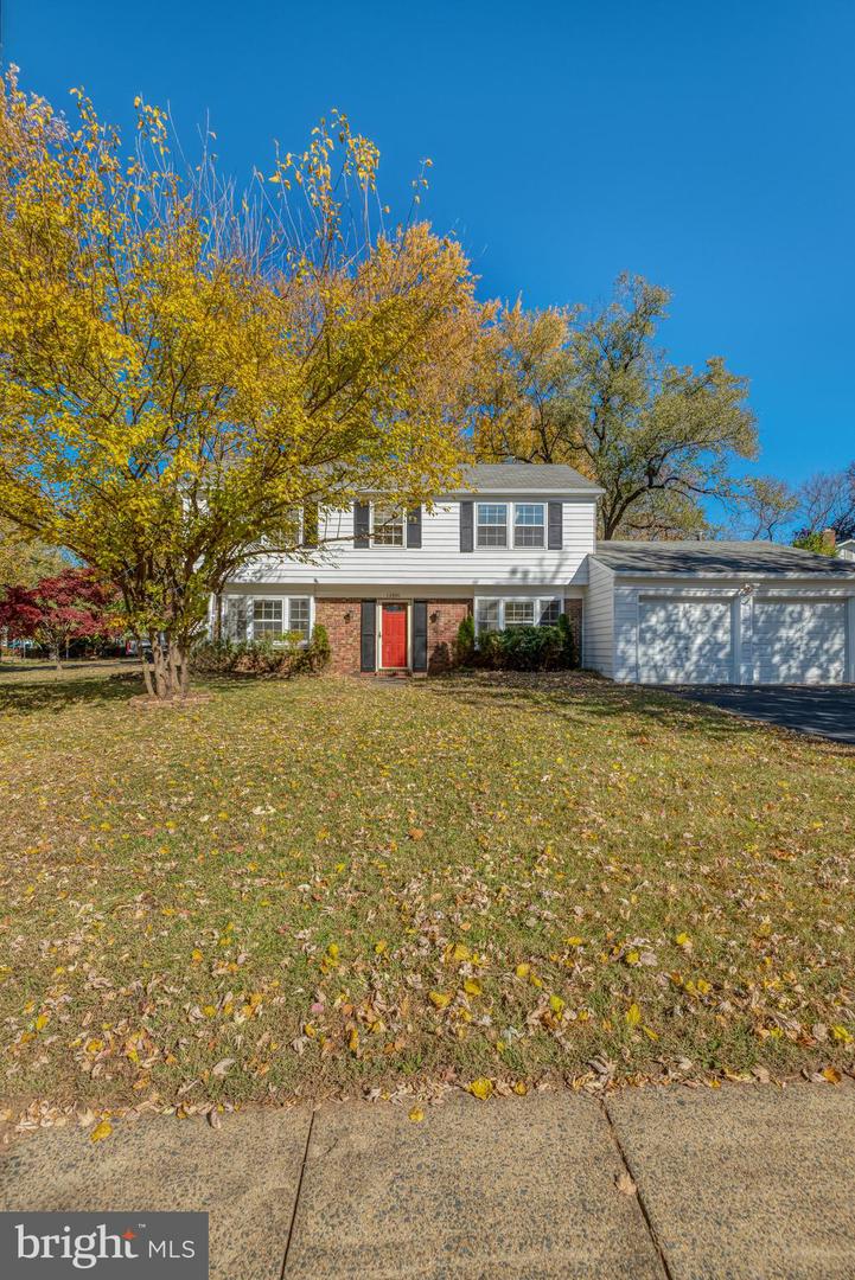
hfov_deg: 73.8
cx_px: 428
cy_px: 640
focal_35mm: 16
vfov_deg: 96.7
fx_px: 569
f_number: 8
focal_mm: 16
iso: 400
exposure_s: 1/320
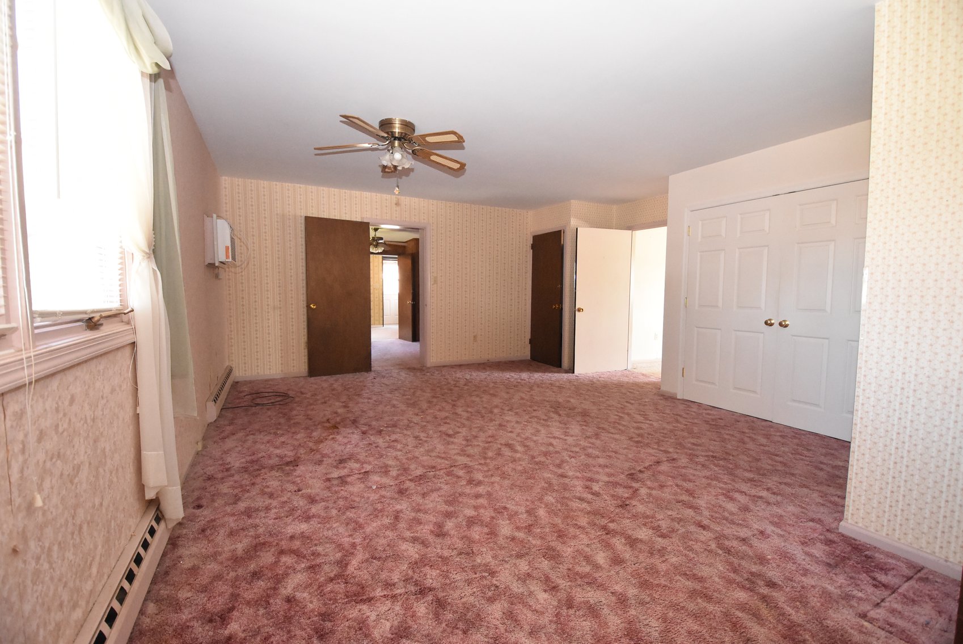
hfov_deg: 100.3
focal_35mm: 15
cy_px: 322
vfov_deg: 77.4
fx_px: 402
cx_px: 482
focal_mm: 10
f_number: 4
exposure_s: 1/60
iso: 4500
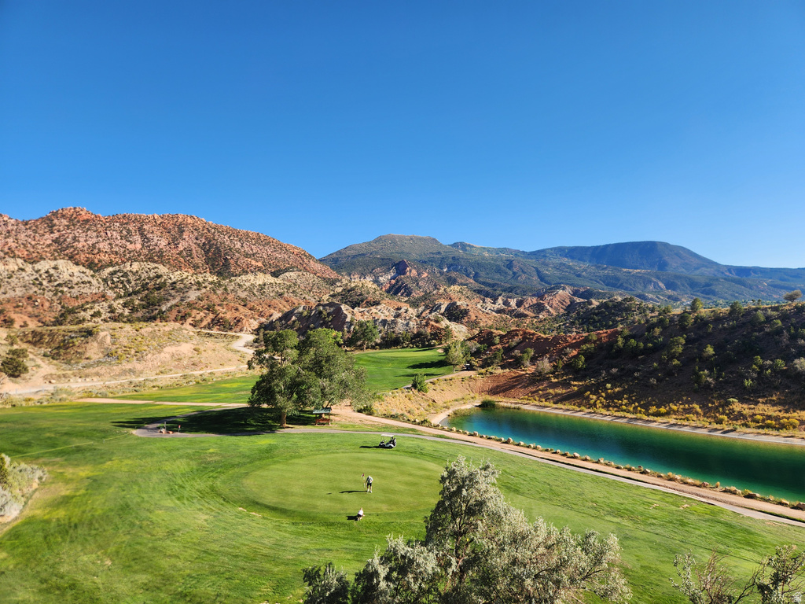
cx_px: 402
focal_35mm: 23
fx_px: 535
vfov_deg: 58.9
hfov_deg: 73.9
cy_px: 302
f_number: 1.8
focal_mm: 5.4
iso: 20
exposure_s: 1/1160
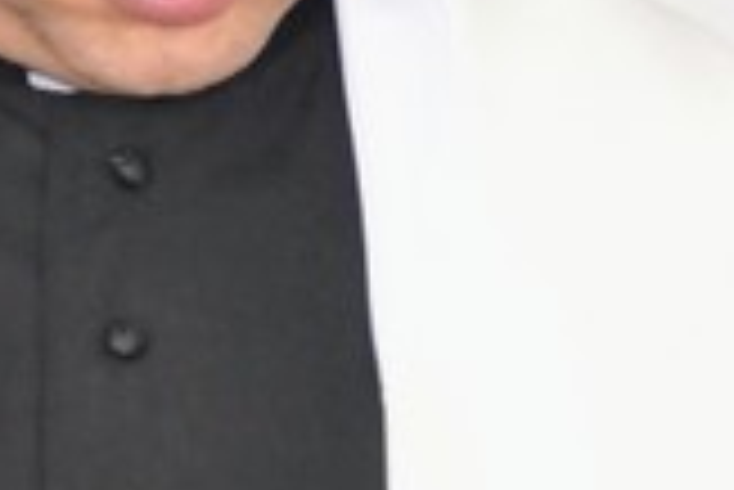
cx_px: 252
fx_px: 8429
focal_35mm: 413
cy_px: 342
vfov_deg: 3.3
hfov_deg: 5.0
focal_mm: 45
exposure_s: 1/60
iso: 1250
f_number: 4.8
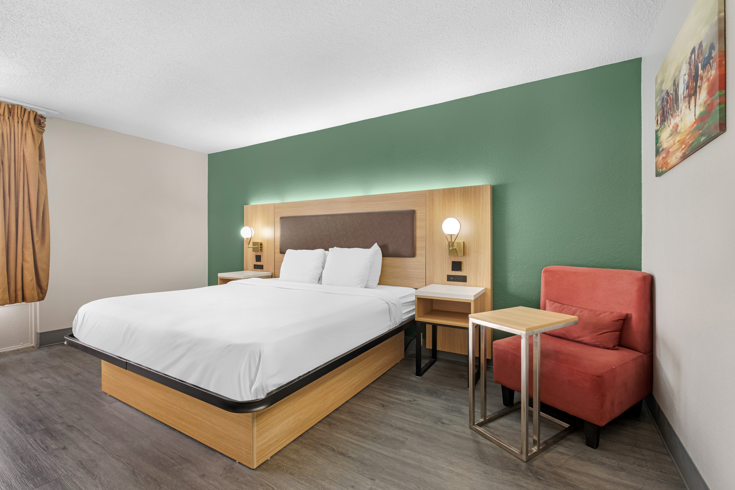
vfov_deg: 77.3
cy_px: 245
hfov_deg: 100.4
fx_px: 306
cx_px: 368
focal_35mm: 15
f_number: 8
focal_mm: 10
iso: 125
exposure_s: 1/9
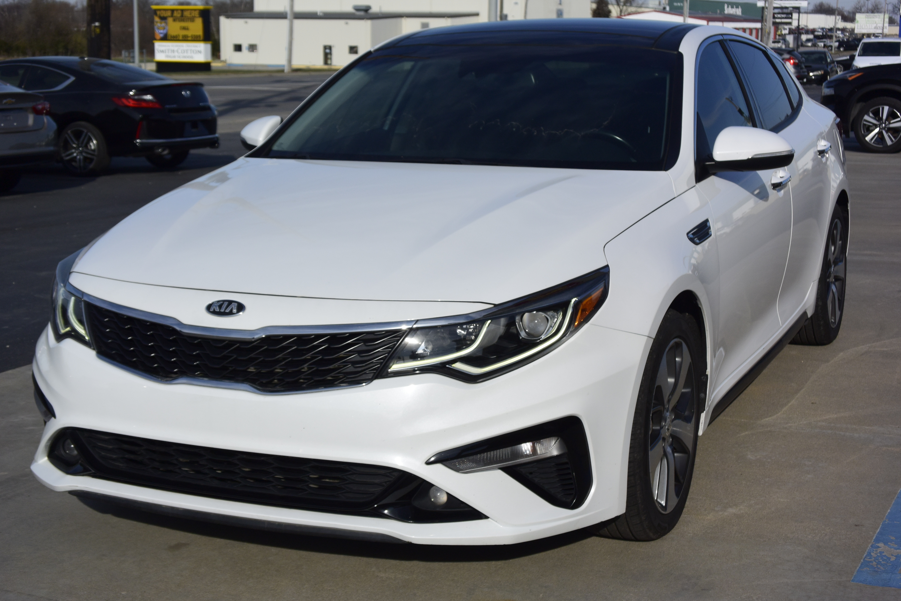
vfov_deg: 24.6
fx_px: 1376
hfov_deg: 36.2
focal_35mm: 55
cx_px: 450
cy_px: 300
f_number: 5.6
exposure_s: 1/1600
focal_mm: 20.6
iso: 160
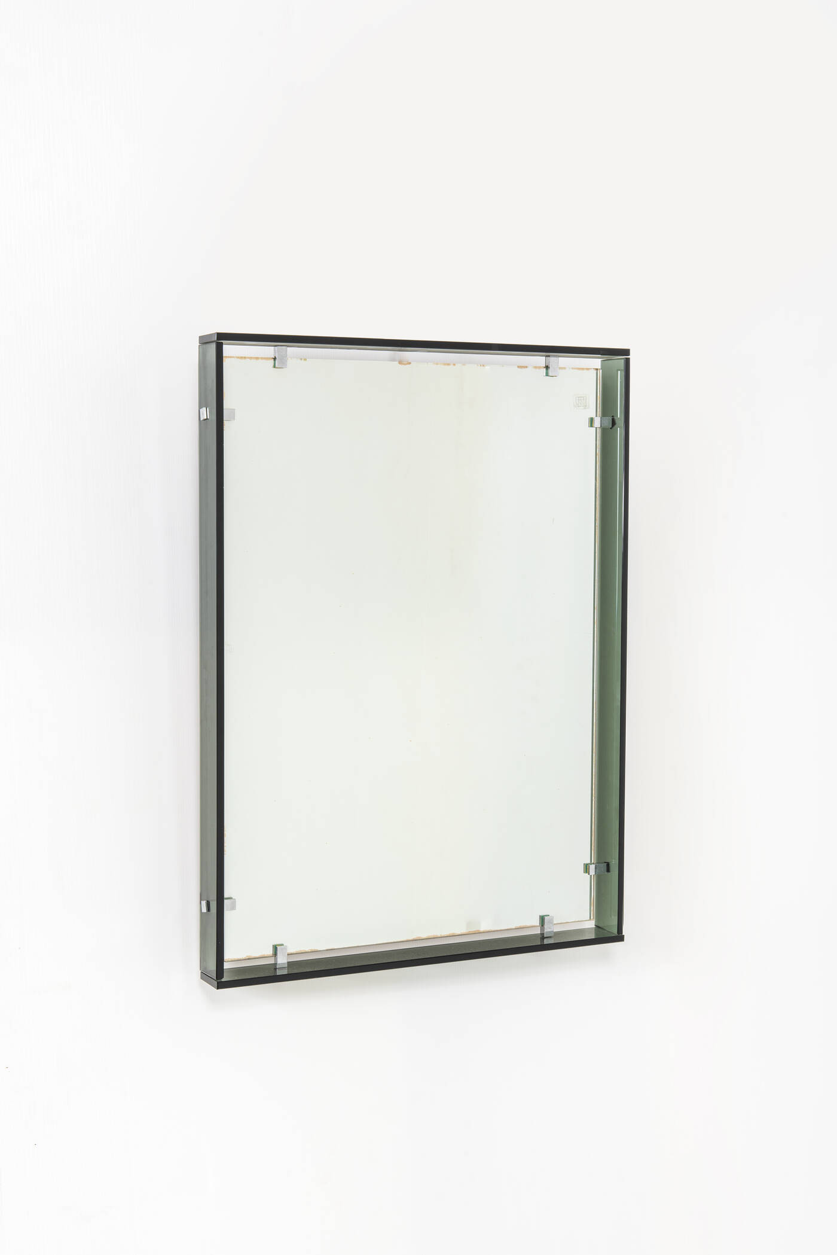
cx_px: 418
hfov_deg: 24.2
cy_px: 628
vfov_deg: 35.6
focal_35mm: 56
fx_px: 1952
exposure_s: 1/200
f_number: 14
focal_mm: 56
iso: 100
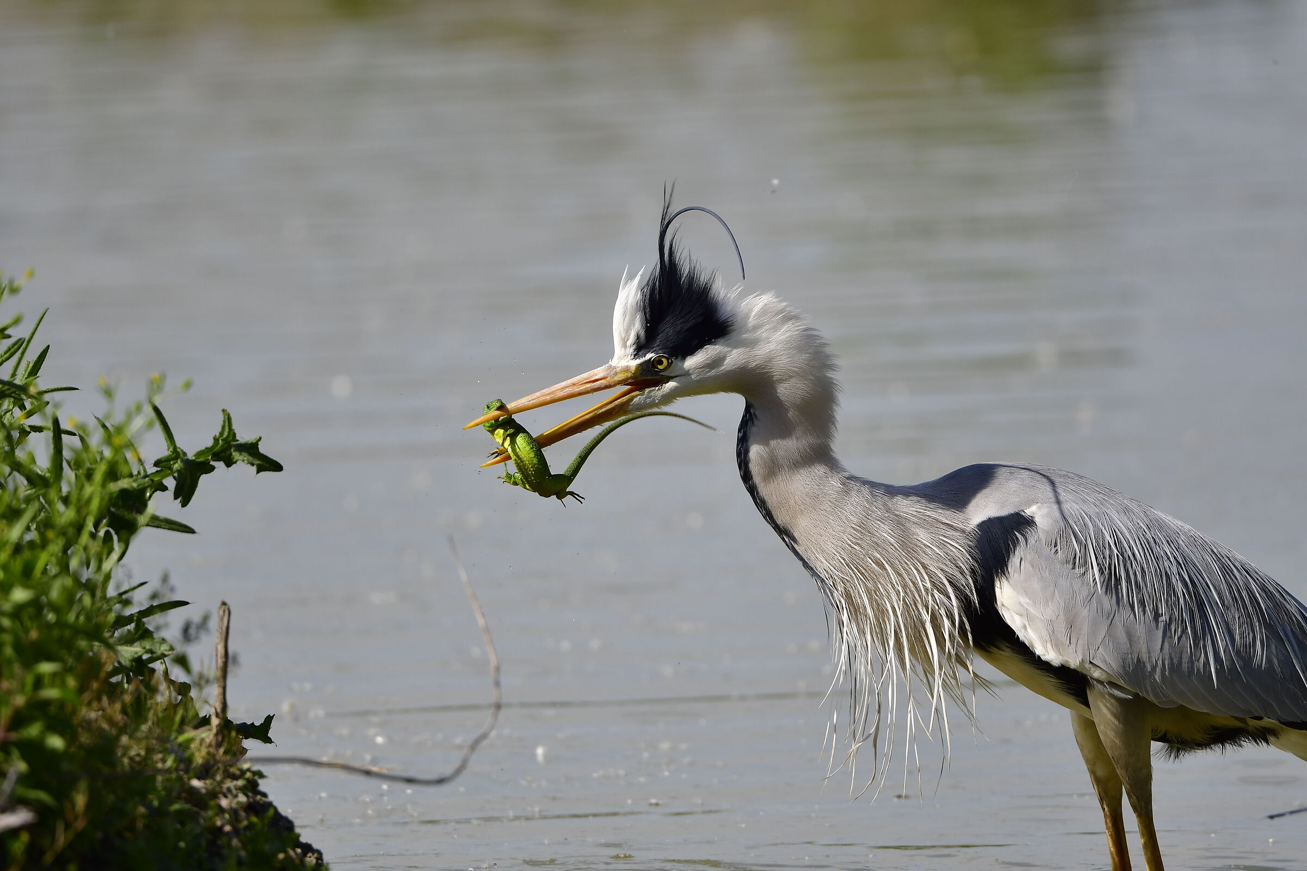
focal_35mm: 750
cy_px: 436
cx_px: 654
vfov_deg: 1.8
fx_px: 27227
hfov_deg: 2.7
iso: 160
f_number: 5.6
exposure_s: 1/1250
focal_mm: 500
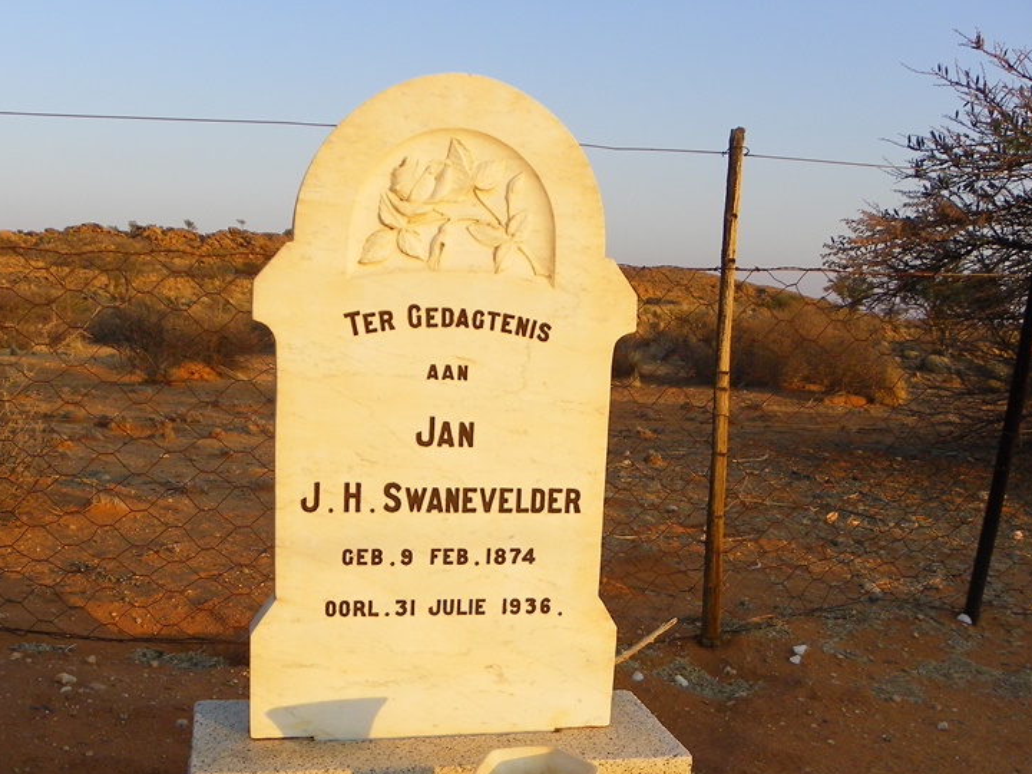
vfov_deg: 38.2
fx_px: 1103
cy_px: 515
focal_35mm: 37
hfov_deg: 50.0
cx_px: 456
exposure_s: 1/250
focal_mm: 4.6
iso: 64
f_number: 2.8
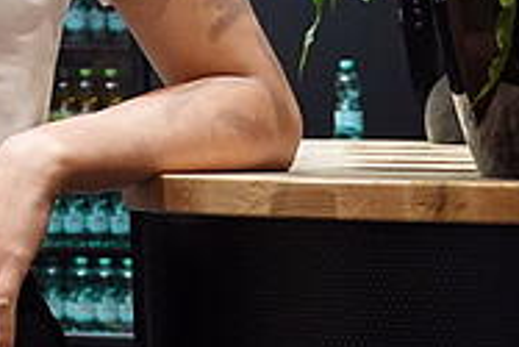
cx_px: -776
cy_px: -373
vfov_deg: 6.3
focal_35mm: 210
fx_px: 3030
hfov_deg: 8.8
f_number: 4
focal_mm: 15.59
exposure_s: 1/60
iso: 800
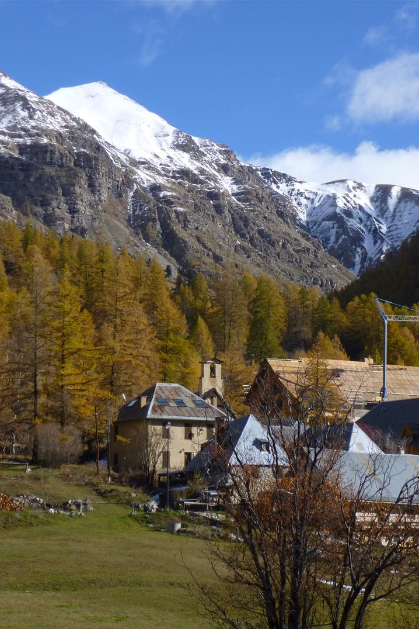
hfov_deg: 14.3
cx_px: 225
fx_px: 1675
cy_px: 315
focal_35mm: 96
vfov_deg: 21.2
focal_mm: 12.3
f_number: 4.6
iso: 100
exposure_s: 1/500
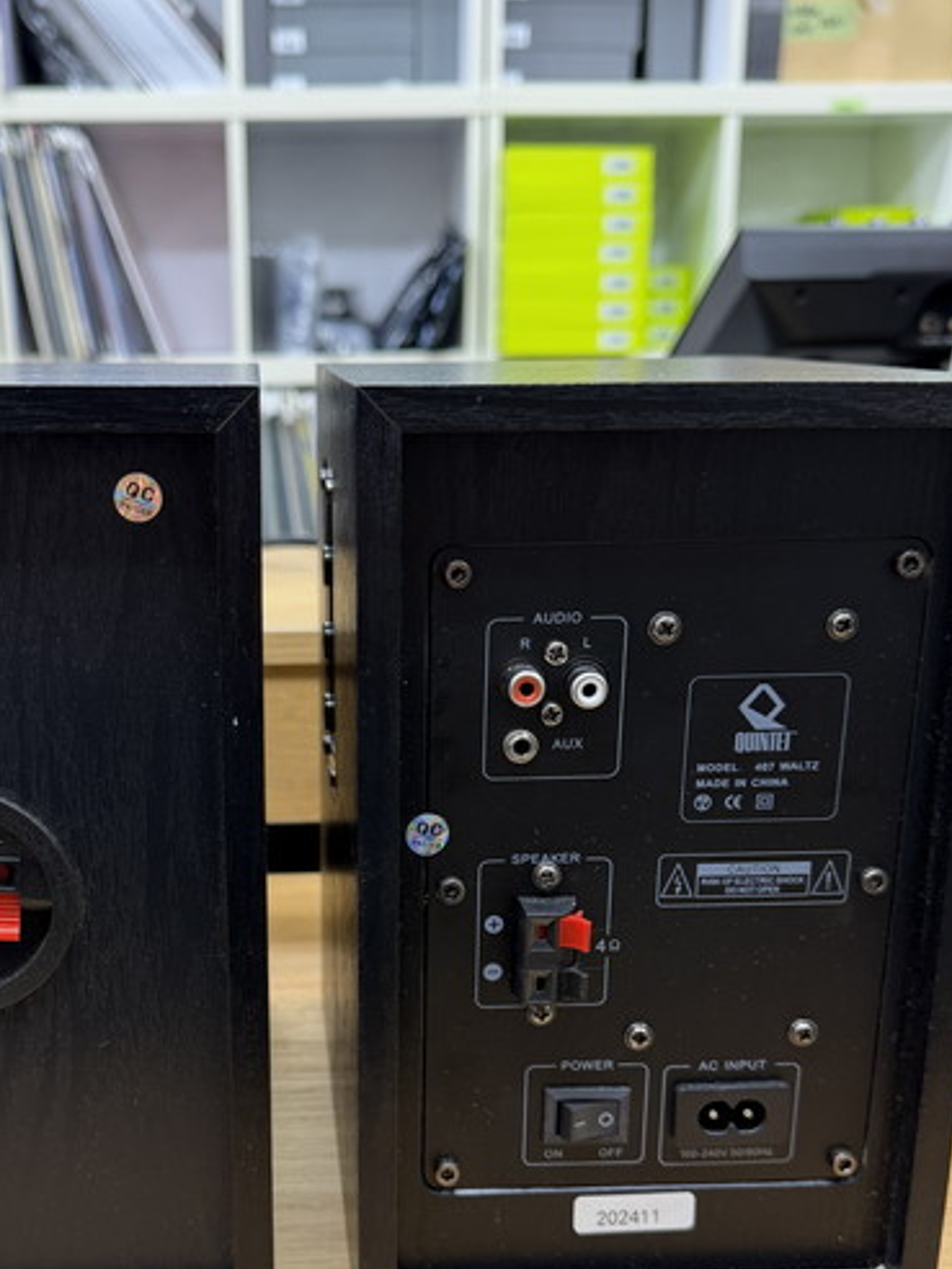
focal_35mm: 39
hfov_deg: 36.4
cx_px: 315
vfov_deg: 47.5
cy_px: 782
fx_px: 1430
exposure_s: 1/60
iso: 125
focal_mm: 6.76
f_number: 1.78
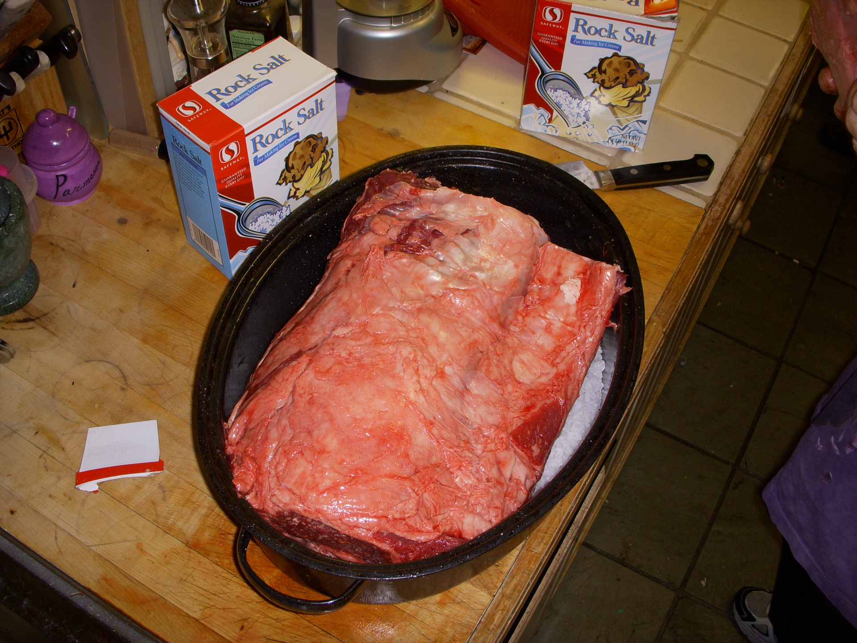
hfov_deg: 49.0
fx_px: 941
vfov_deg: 37.7
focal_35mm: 38
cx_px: 428
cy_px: 322
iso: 100
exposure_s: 1/30
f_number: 3.3
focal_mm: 6.3
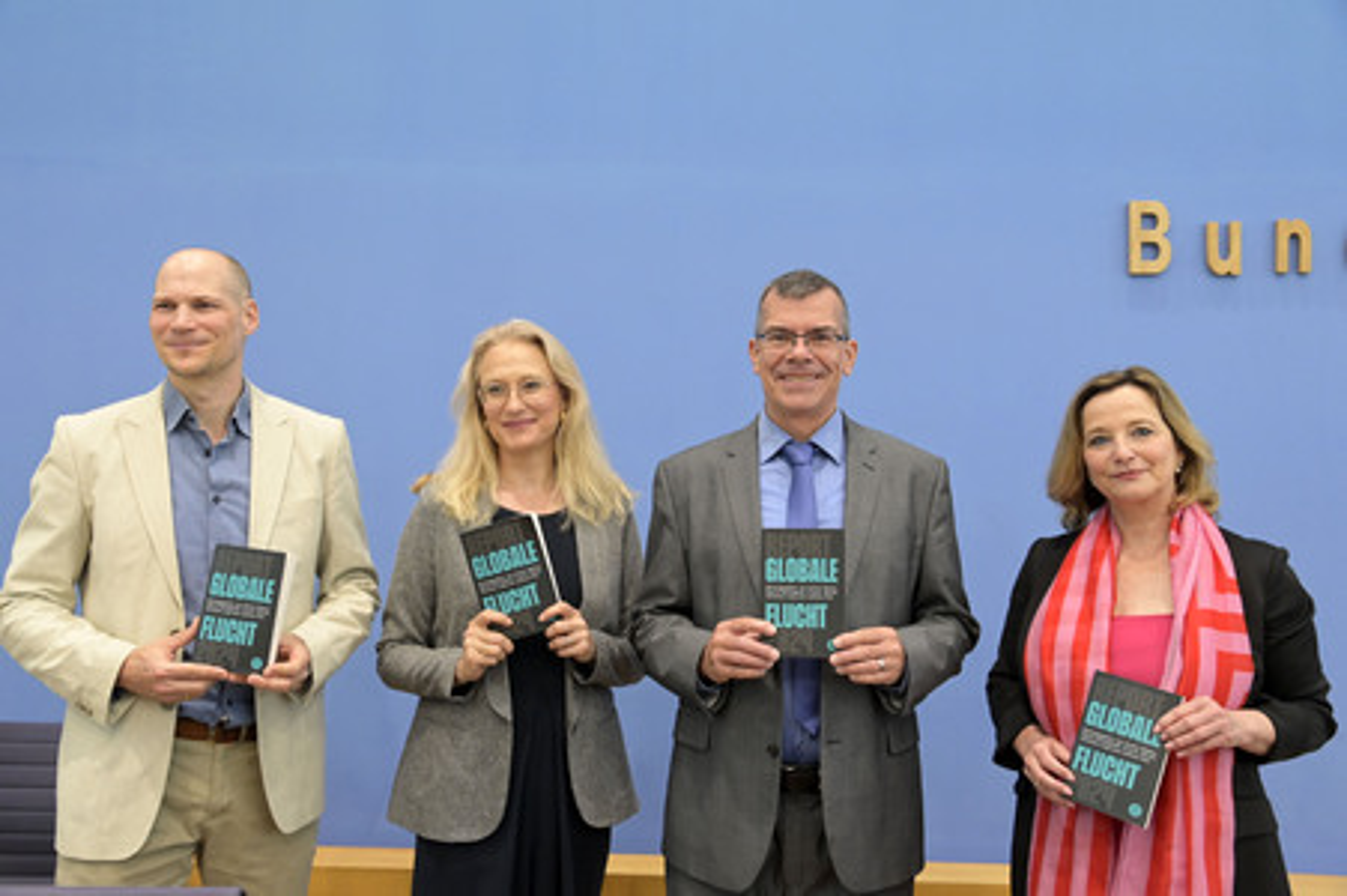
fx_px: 1159
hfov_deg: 60.3
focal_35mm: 31
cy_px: 448
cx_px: 674
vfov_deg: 42.3
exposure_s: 1/320
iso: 5000
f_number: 5.6
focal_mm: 31
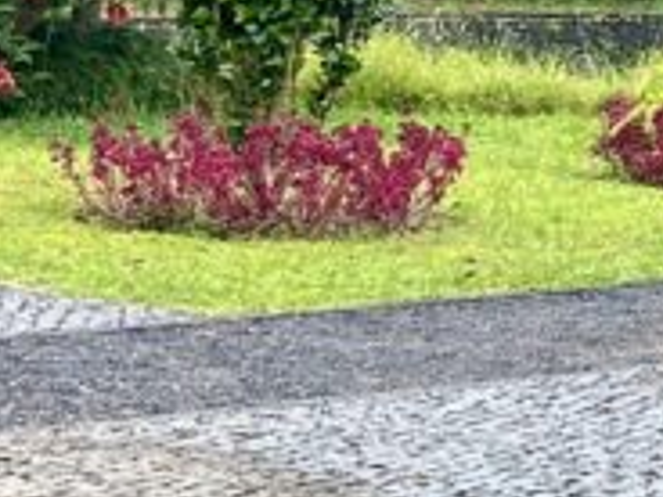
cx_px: 1895
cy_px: -97
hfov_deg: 9.5
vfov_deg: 8.6
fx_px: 3256
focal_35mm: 170
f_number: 1.5
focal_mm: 5.7
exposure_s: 1/355
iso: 50
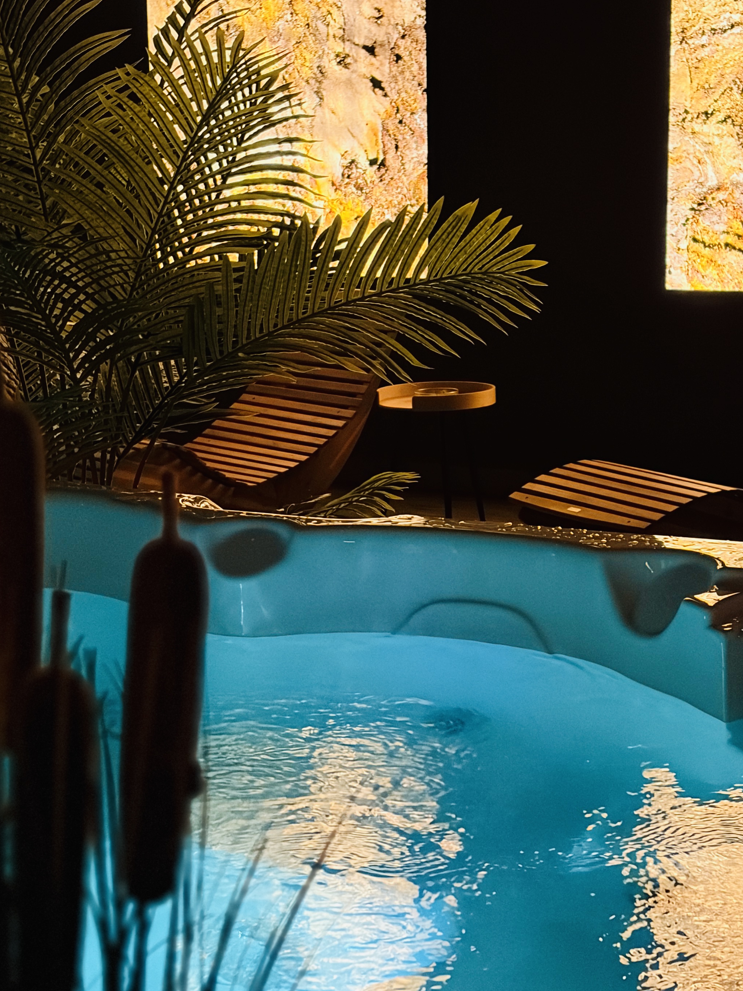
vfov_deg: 25.3
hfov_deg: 19.1
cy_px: 527
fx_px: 2204
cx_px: 442
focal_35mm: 77
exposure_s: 1/25
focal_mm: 5.96
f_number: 1.6
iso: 320
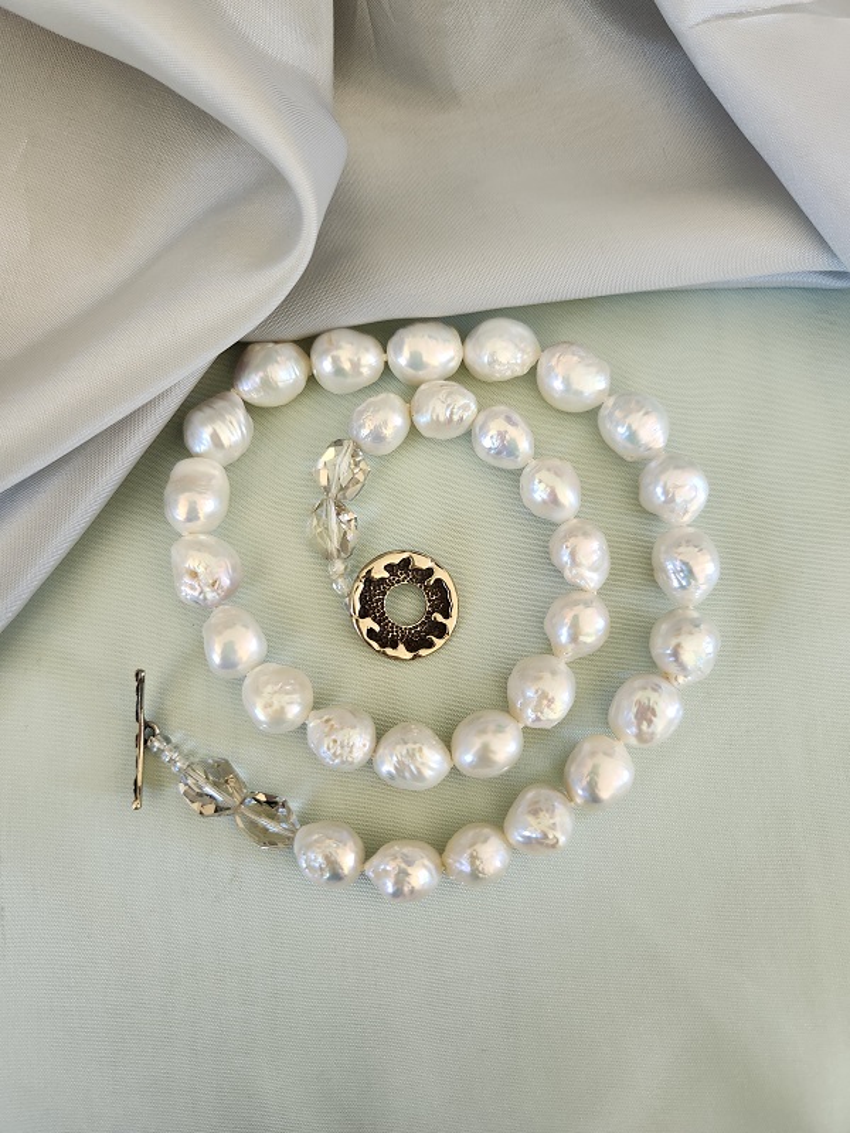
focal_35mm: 23
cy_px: 566
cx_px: 425
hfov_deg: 58.9
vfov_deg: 73.9
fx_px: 753
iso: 160
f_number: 1.8
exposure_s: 1/100
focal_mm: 5.4
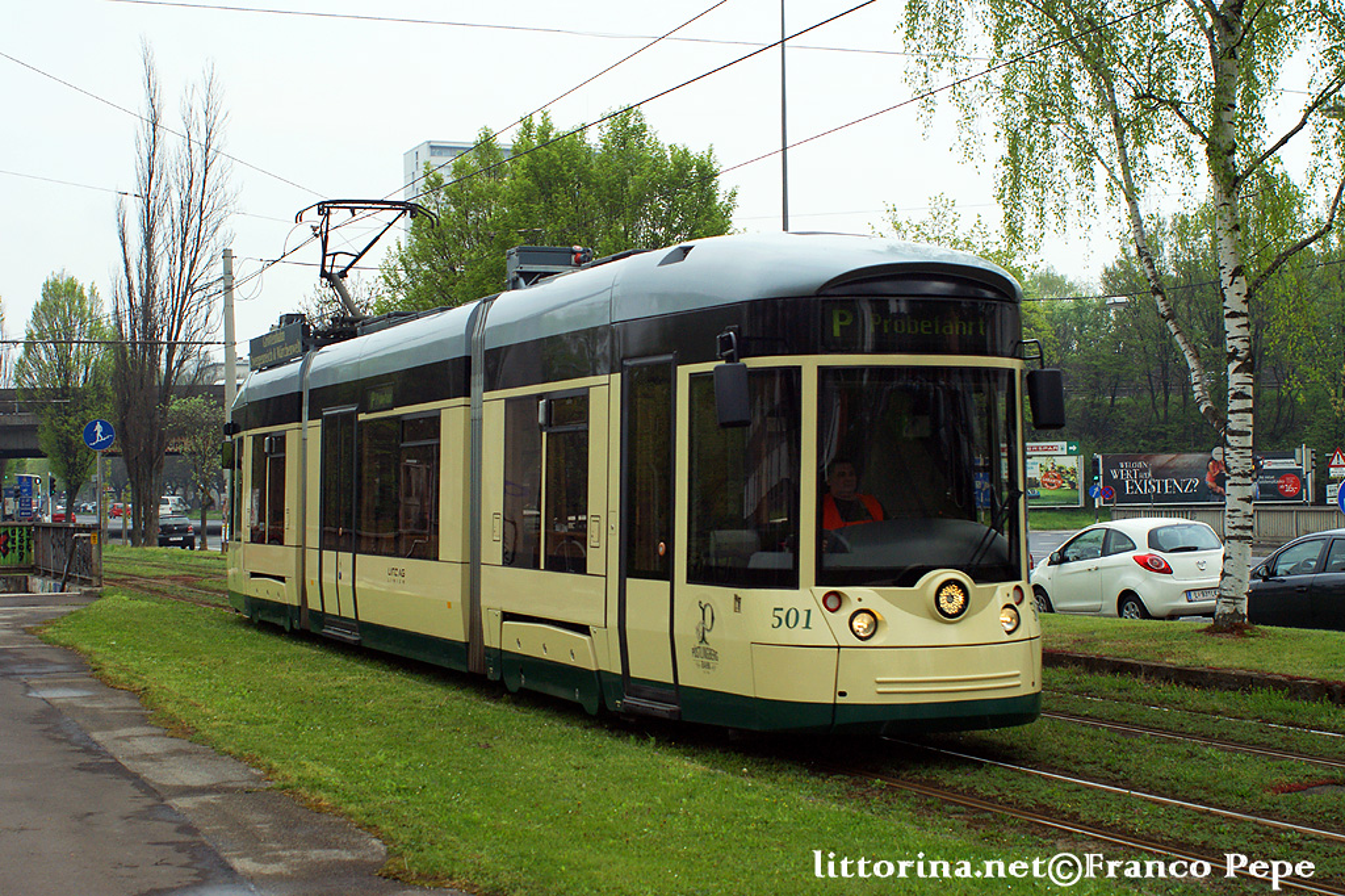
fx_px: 1961
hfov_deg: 37.9
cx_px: 672
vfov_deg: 25.7
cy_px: 448
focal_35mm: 52
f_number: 6.3
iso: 400
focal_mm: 35
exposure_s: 1/500
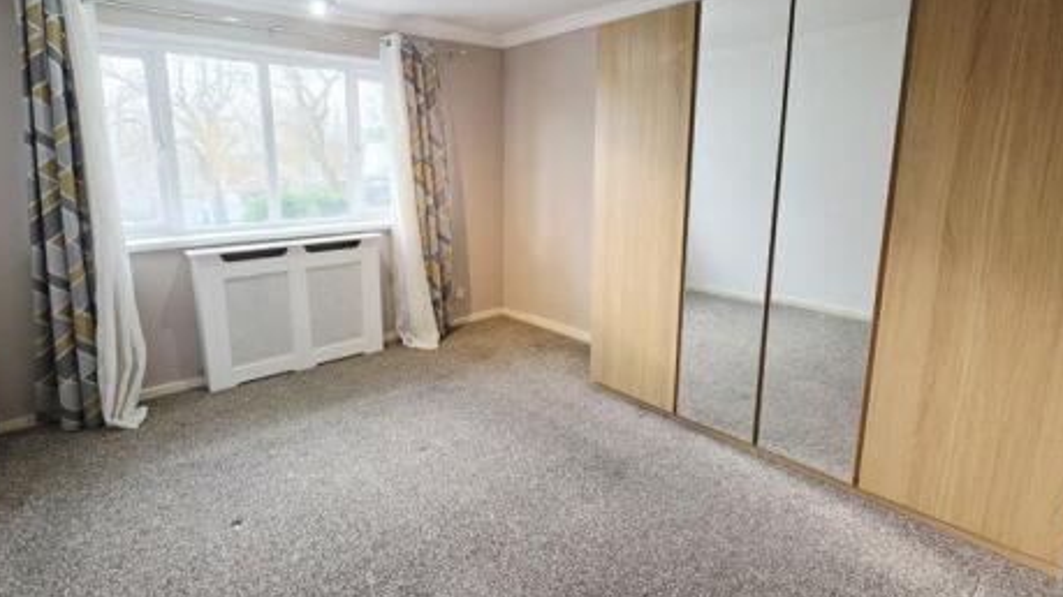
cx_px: 499
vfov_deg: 60.8
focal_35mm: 18
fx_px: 507
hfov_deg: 92.6
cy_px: 260
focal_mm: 2.2
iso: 160
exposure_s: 1/120
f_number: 1.9
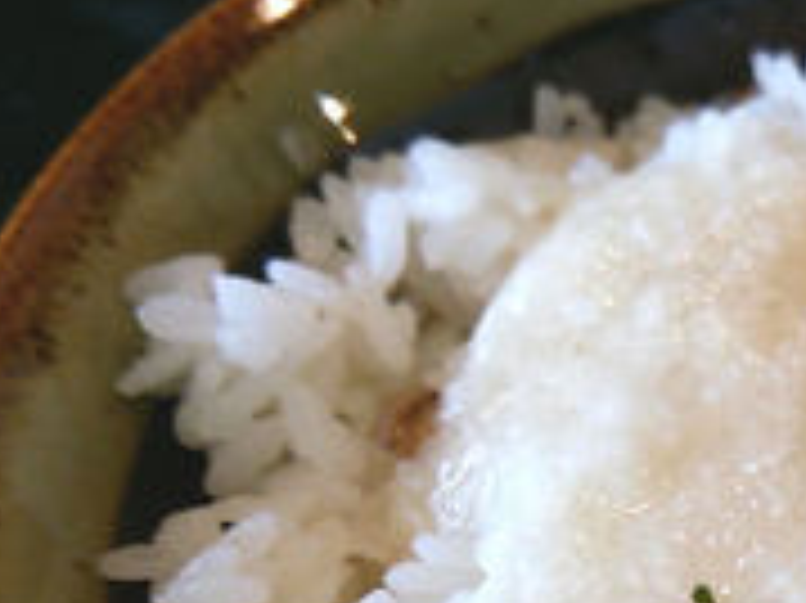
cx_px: 865
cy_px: 621
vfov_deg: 21.1
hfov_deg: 26.9
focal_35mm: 67
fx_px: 1559
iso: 64
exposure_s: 1/60
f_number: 1.94
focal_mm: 4.06
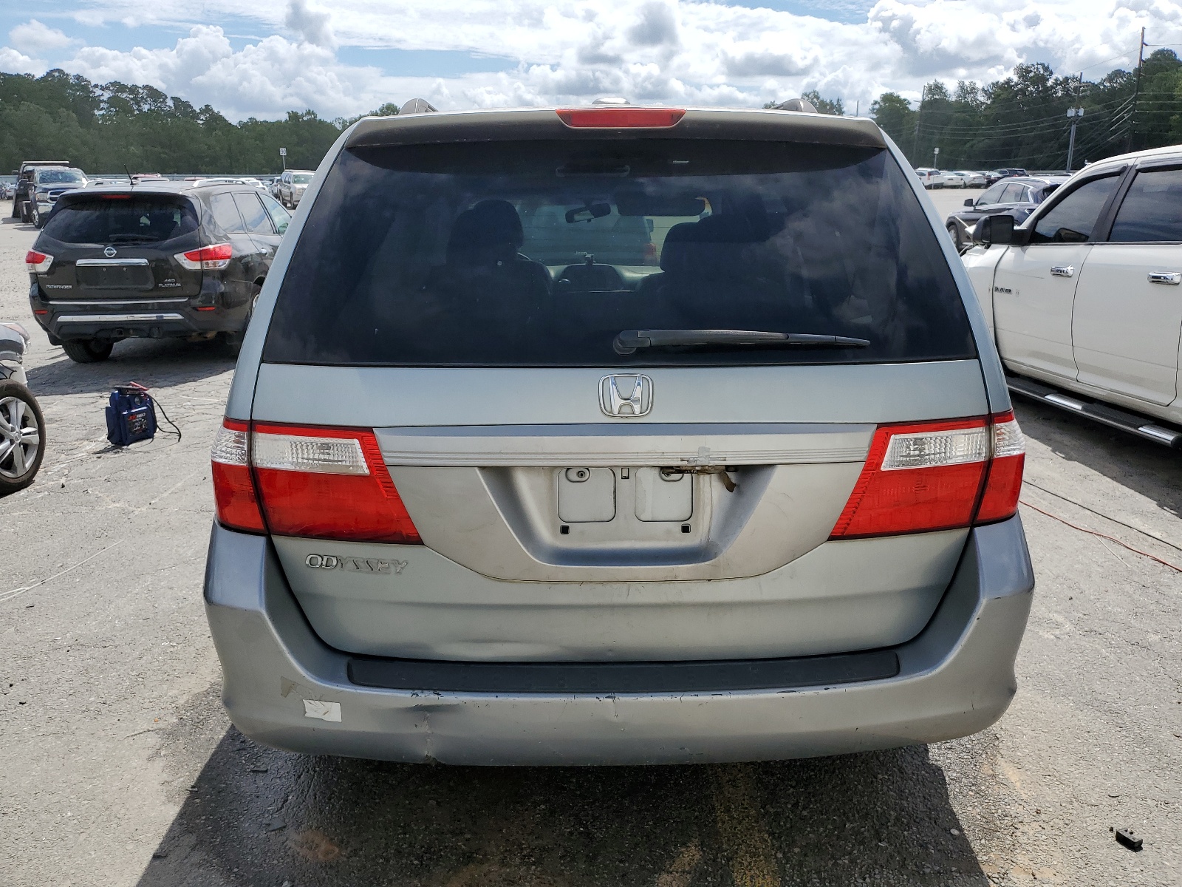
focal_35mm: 26
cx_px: 591
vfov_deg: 53.1
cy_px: 444
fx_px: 888
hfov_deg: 67.3
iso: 50
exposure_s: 1/5000
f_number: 1.5
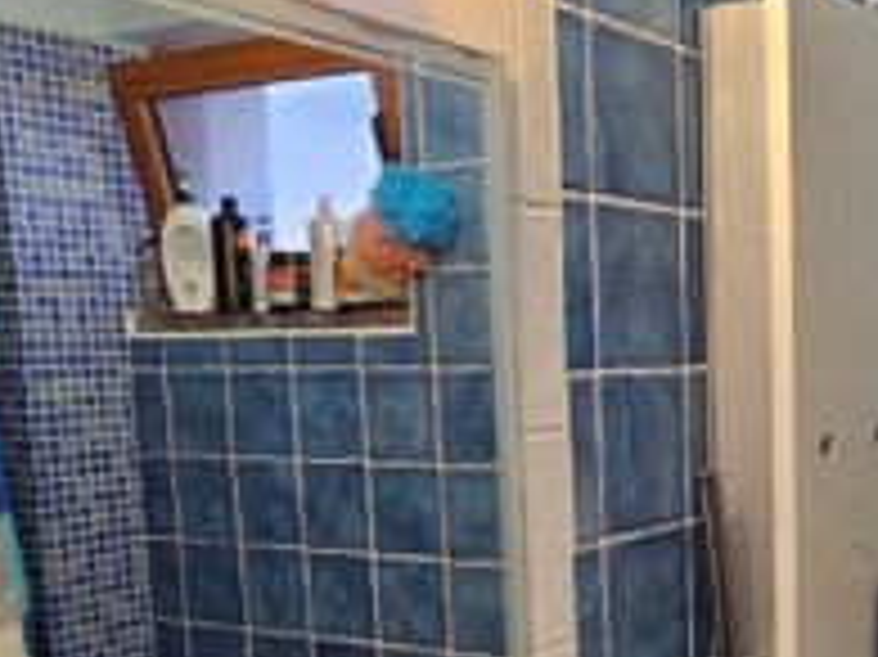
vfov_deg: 29.9
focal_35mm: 47
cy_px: 549
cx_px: 817
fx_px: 1191
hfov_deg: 37.4
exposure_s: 1/50
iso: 320
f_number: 2.2
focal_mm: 2.2
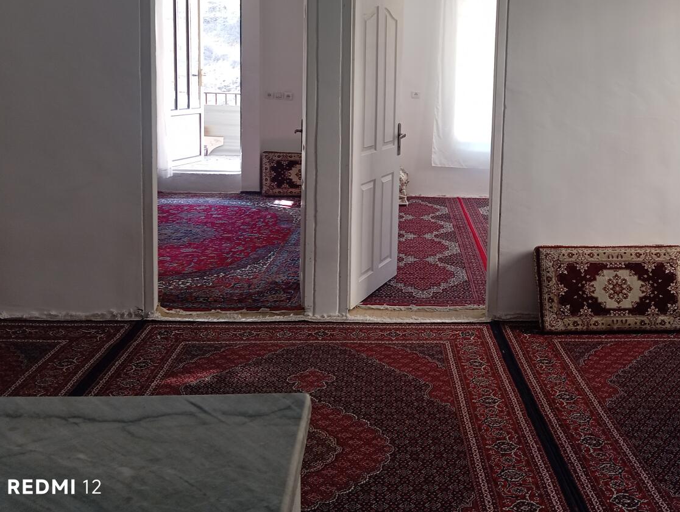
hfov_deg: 45.9
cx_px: 461
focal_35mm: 40
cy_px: 159
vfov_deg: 35.6
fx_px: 787
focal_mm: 4.22
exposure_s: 1/50
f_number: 1.8
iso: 166
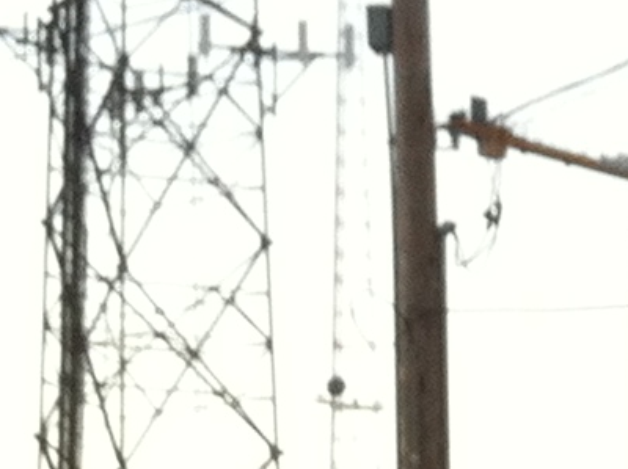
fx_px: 4113
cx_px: 1014
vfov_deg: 6.3
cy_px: 1057
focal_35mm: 227
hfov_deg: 8.5
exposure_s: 1/30
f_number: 2.8
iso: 80
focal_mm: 3.85
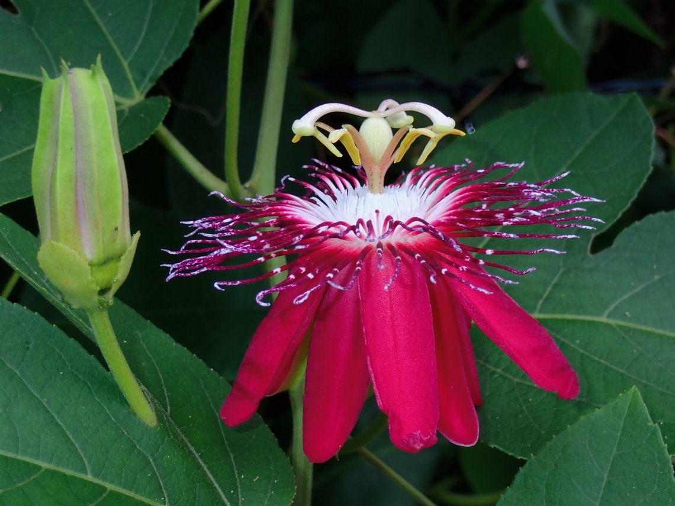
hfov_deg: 23.8
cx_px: 338
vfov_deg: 18.0
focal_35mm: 82
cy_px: 253
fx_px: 1599
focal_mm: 14.62
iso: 200
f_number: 5.6
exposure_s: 1/160
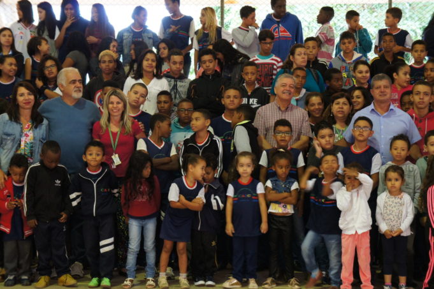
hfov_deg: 25.1
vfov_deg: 16.8
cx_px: 217
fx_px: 976
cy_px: 144
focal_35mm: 81
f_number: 5.6
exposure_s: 1/20
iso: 1600
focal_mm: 54
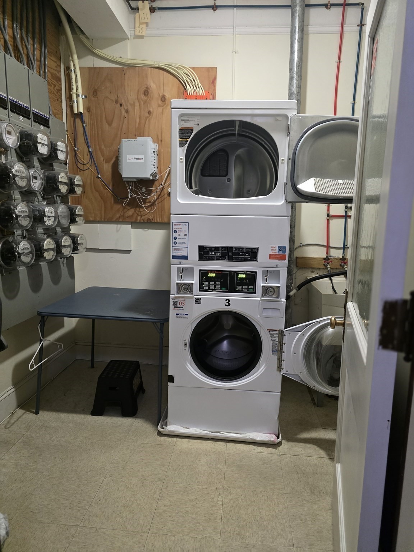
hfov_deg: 58.9
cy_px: 276
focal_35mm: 23
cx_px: 207
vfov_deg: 73.9
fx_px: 367
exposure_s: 1/60
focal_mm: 6.3
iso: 1000
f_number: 1.7
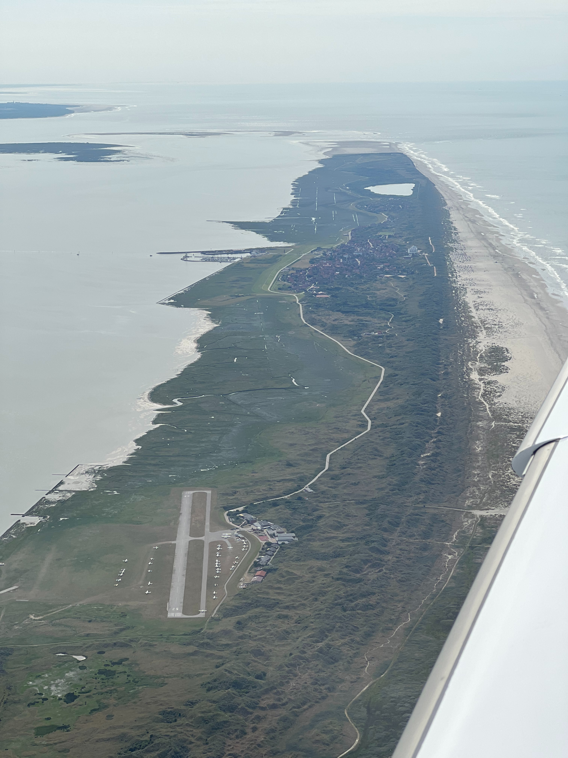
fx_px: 1685
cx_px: 284
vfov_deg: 25.3
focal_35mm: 77
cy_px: 379
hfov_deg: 19.1
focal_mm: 9
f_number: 2.8
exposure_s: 1/550
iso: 32
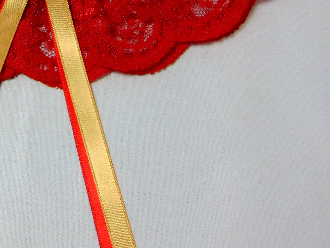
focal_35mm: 77
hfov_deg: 24.6
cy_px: 21
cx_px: 30
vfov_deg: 18.8
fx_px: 734
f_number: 3.3
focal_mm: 6.9
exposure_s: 1/60
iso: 80
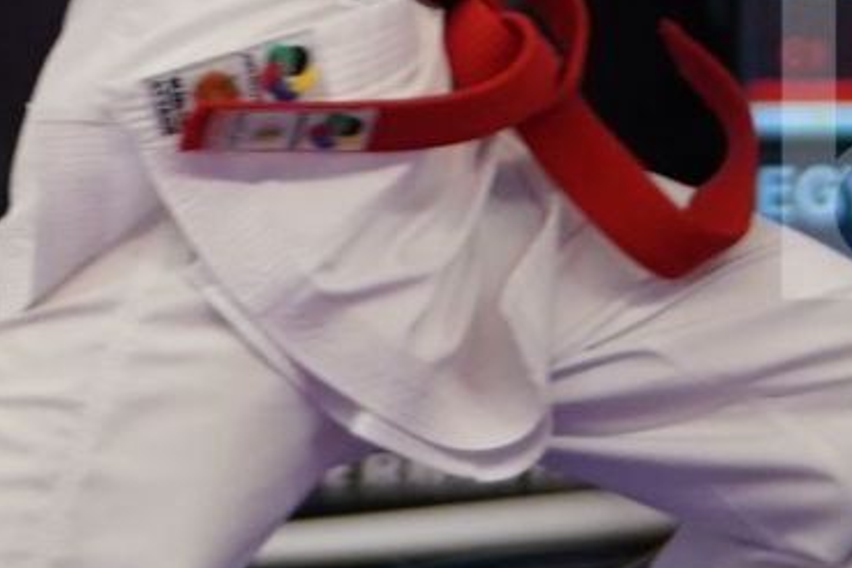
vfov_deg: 2.4
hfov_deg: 3.6
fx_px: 13607
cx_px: 997
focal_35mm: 575
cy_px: -732
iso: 1000
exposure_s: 1/800
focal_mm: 79
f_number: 2.8
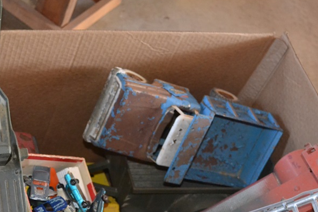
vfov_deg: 16.7
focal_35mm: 81
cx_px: 115
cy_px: 163
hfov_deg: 25.0
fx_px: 715
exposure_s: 1/60
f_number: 4.8
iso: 3200
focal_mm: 32
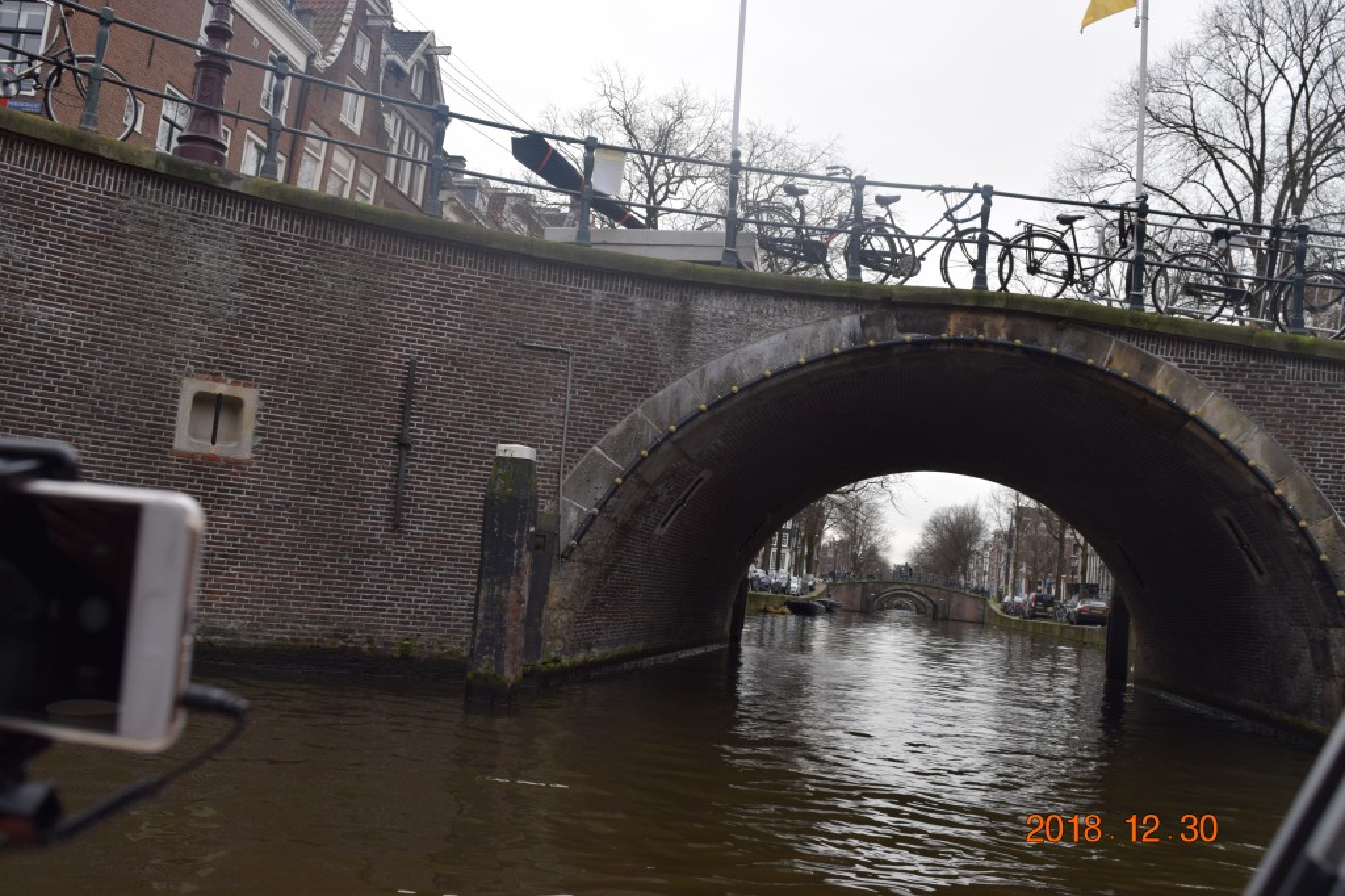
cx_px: 672
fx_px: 1232
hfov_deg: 57.2
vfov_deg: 39.9
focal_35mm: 33
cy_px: 448
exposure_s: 1/200
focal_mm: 22
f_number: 7.1
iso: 400
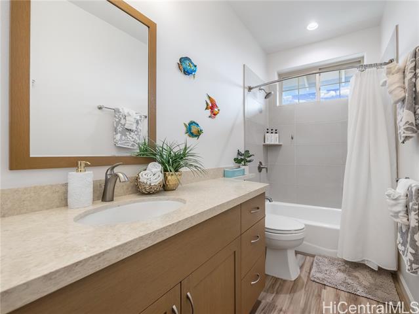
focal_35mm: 14
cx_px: 210
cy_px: 157
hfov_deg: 102.0
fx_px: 170
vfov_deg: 85.7
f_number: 4
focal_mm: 7
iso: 320
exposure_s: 1/400
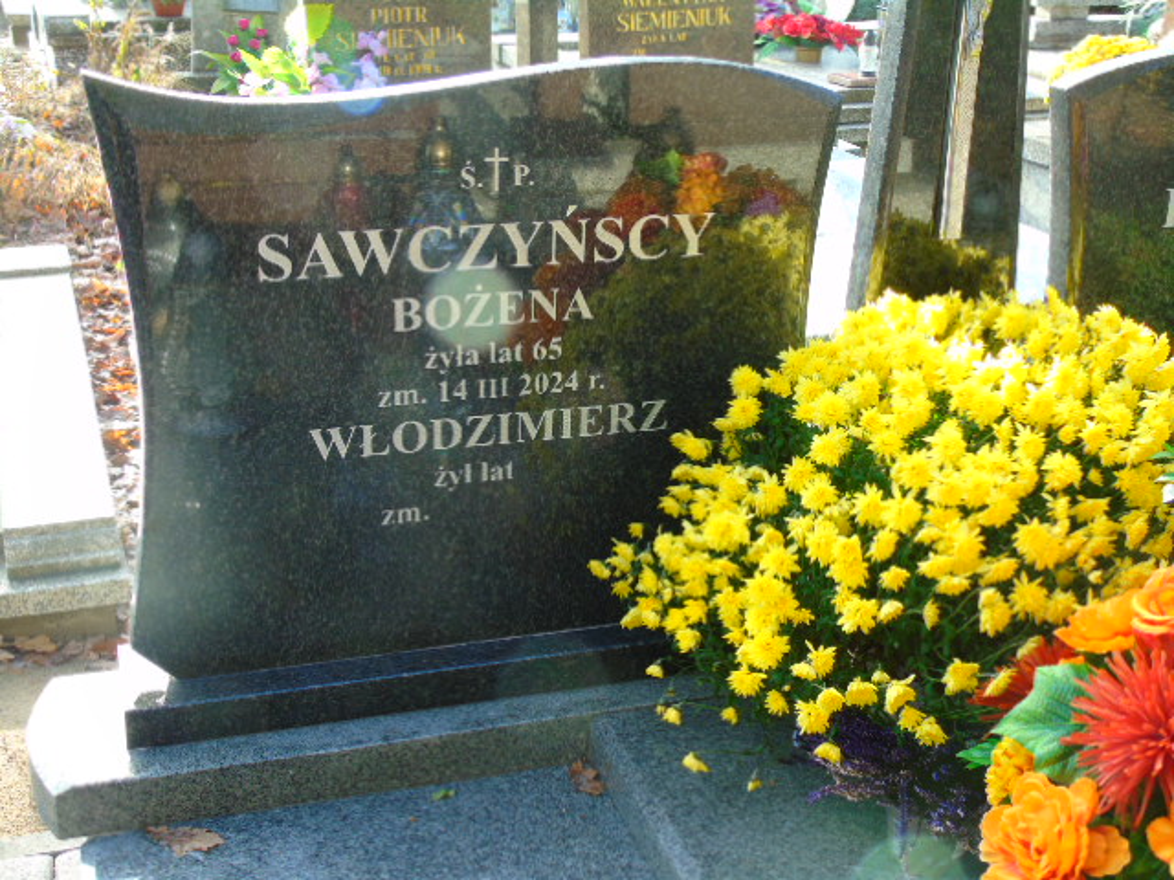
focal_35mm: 46
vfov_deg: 31.5
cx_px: 587
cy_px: 440
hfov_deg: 41.2
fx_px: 1560
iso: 80
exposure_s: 1/50
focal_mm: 8.2
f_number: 4.1
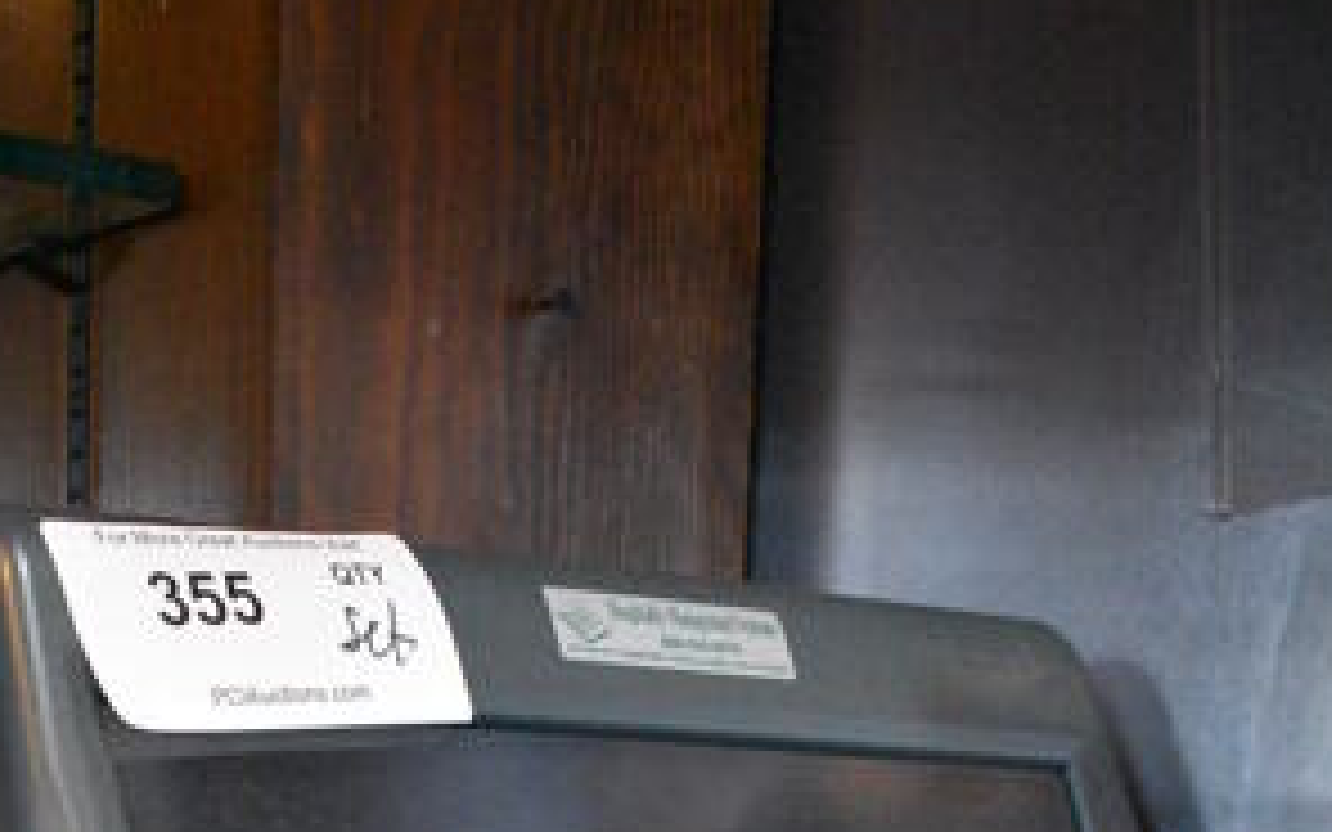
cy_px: 1725
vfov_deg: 13.1
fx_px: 3086
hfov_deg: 24.3
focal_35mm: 85
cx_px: 500
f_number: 3.5
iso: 5000
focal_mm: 18
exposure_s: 1/125
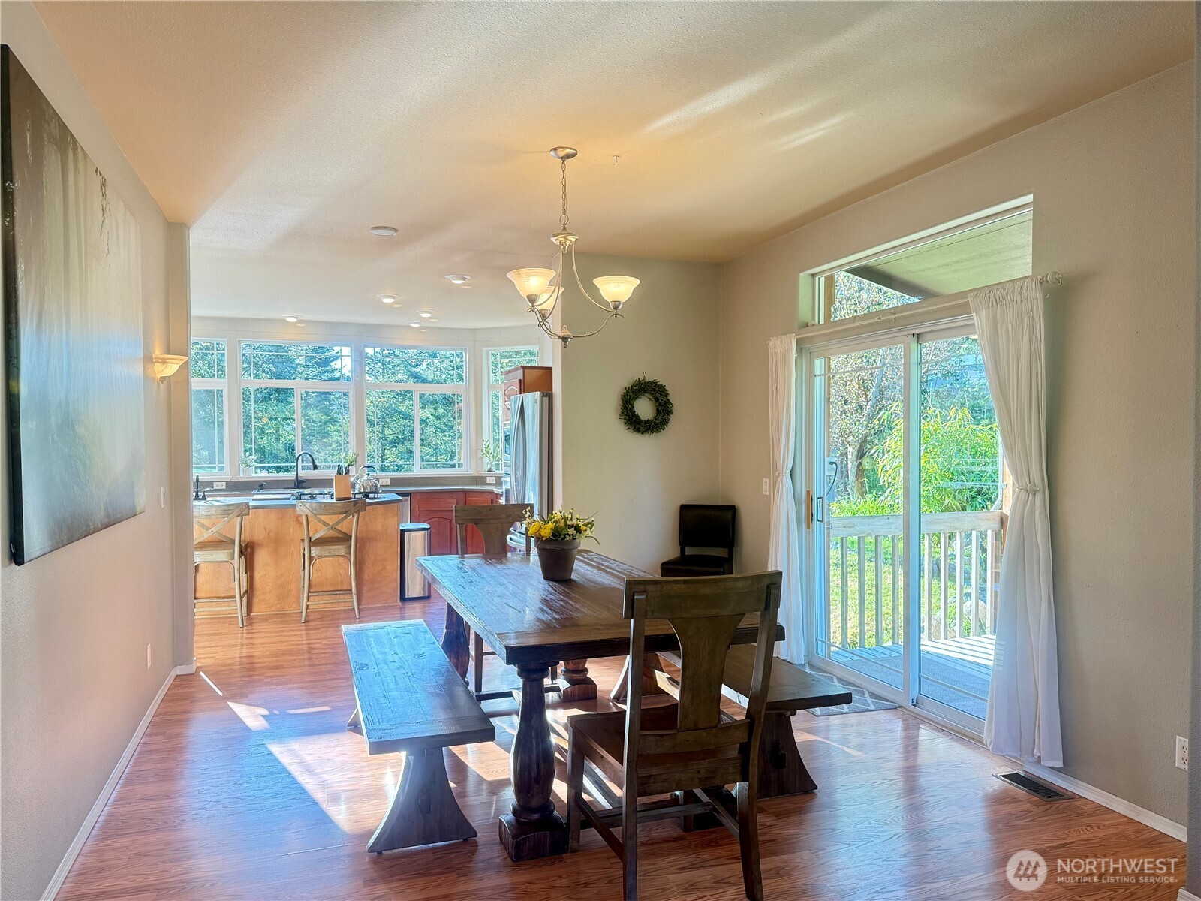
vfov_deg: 56.8
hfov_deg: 71.6
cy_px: 450
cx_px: 600
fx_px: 833
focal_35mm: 24
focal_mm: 6.76
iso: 200
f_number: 1.78
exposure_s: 1/120
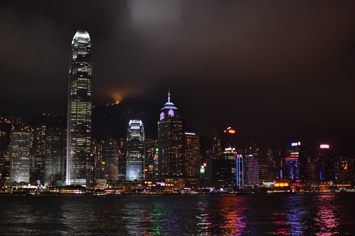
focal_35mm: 52
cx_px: 178
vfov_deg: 25.8
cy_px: 118
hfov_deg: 37.9
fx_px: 518
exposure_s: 1/40
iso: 800
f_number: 1.8
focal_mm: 35
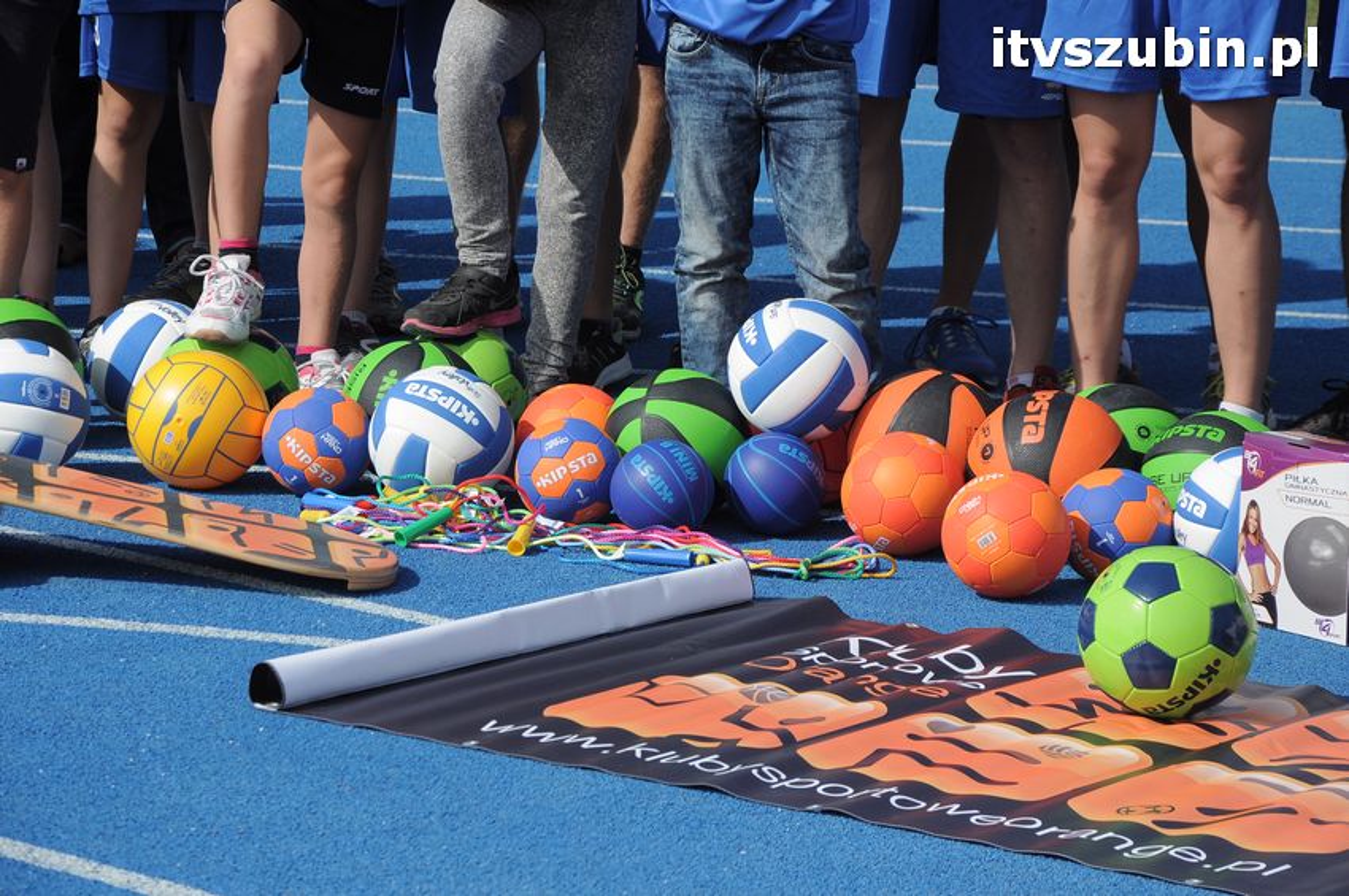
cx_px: 674
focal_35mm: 147
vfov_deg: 9.3
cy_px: 448
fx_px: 5503
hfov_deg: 14.0
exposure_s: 1/1250
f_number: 9
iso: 400
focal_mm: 98
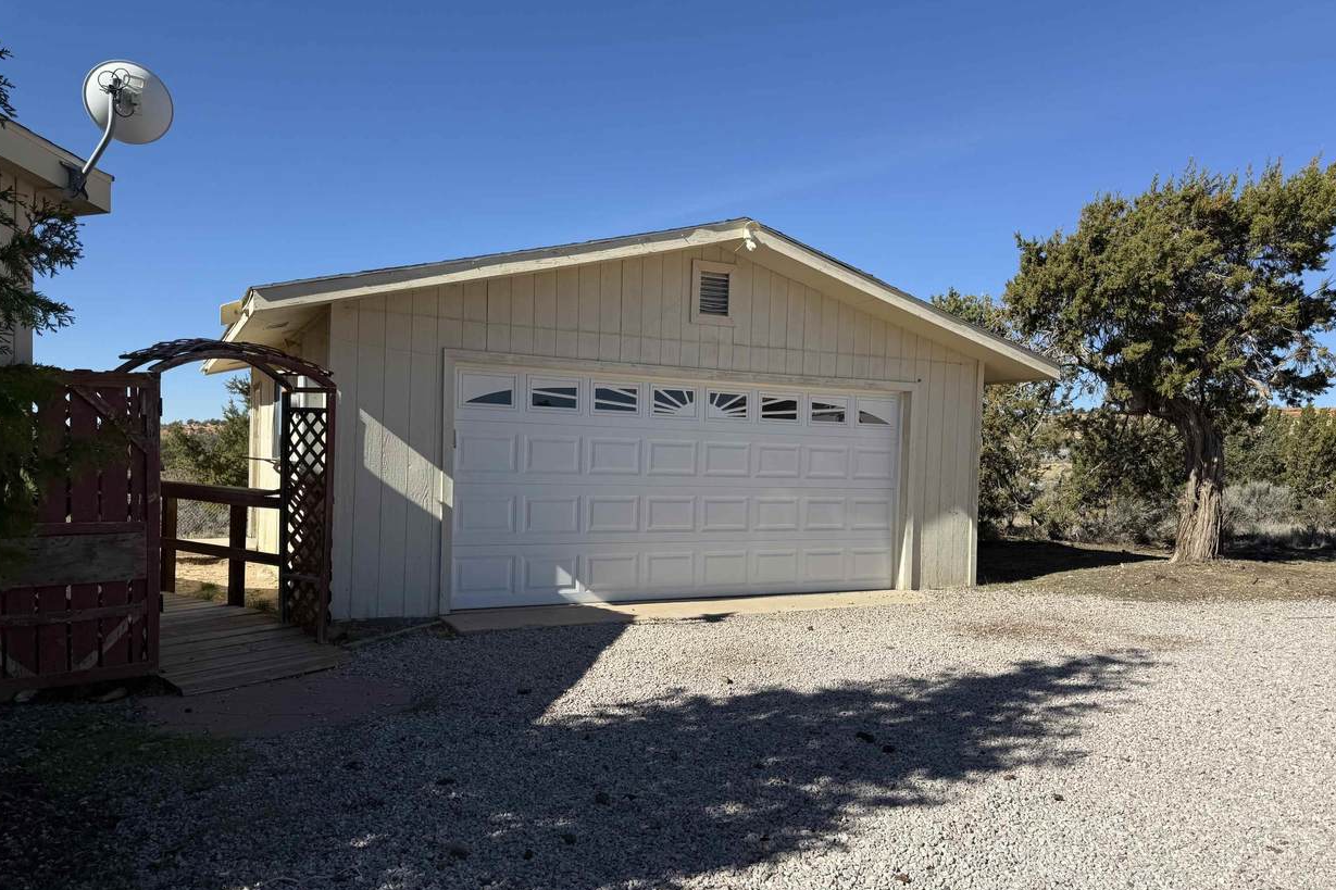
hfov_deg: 69.4
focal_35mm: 26
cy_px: 487
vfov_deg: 49.5
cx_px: 682
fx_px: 965
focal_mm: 6.76
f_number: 1.78
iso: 80
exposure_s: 1/5319
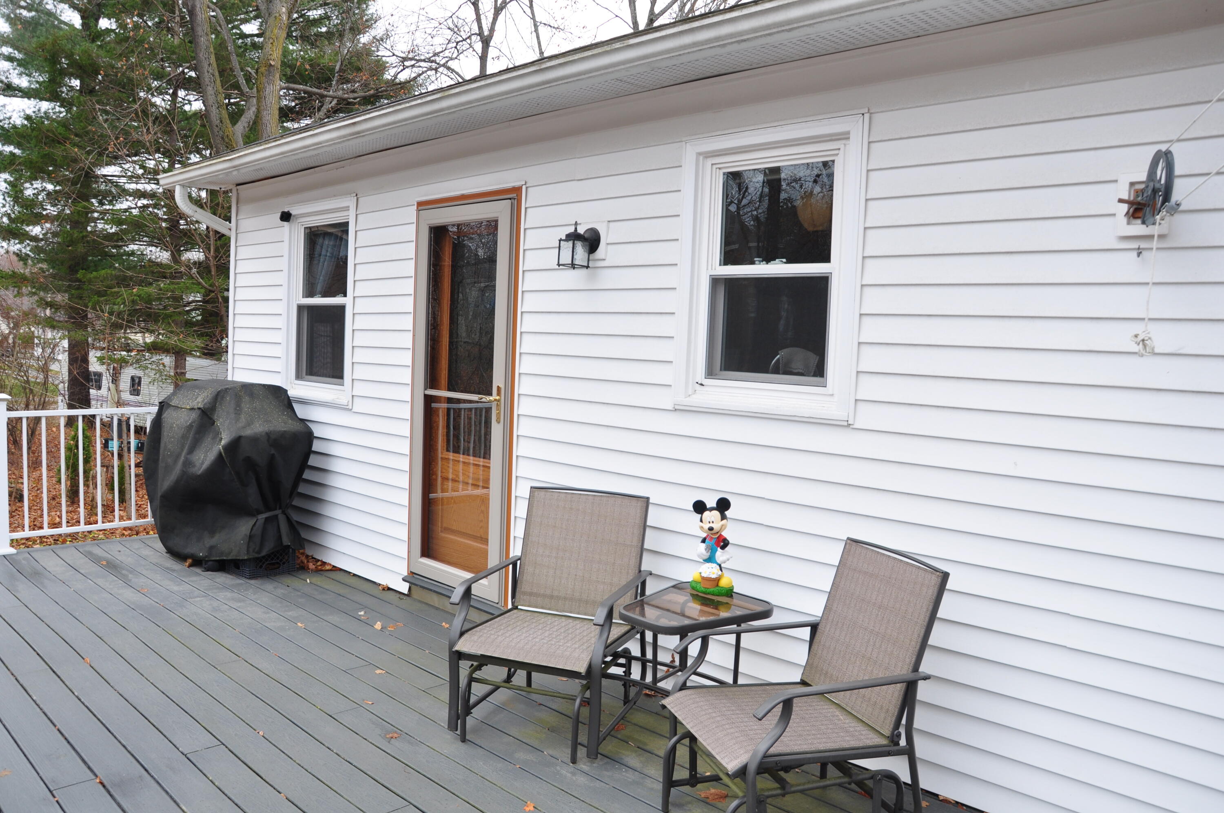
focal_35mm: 27
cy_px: 406
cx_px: 612
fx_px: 917
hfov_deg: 67.4
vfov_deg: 47.8
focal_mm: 18
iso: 200
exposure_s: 1/80
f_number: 8
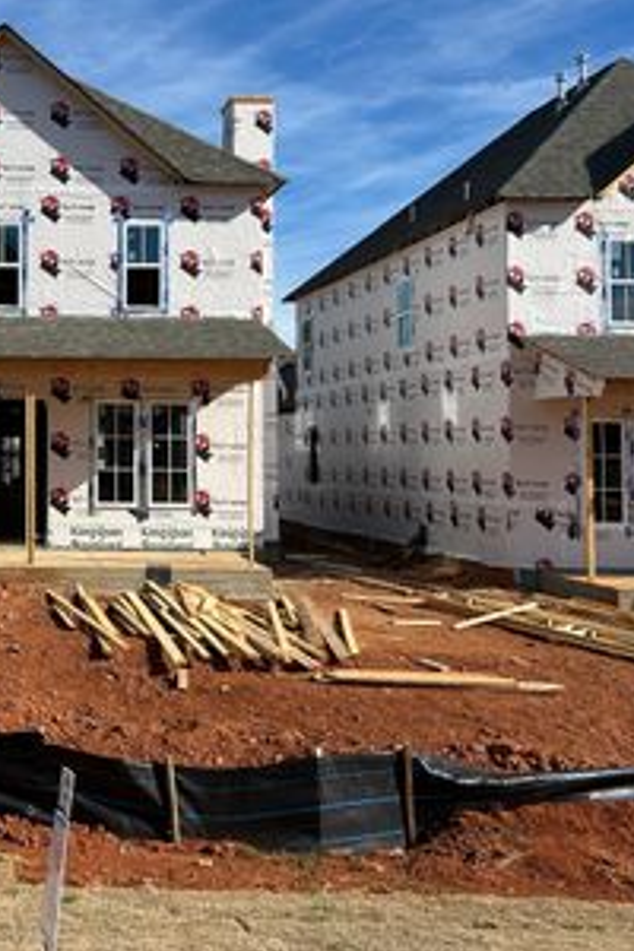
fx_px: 1189
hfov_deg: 27.9
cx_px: -13
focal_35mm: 45
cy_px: 385
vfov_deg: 43.4
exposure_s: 1/5076
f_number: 1.5
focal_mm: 5.7
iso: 50
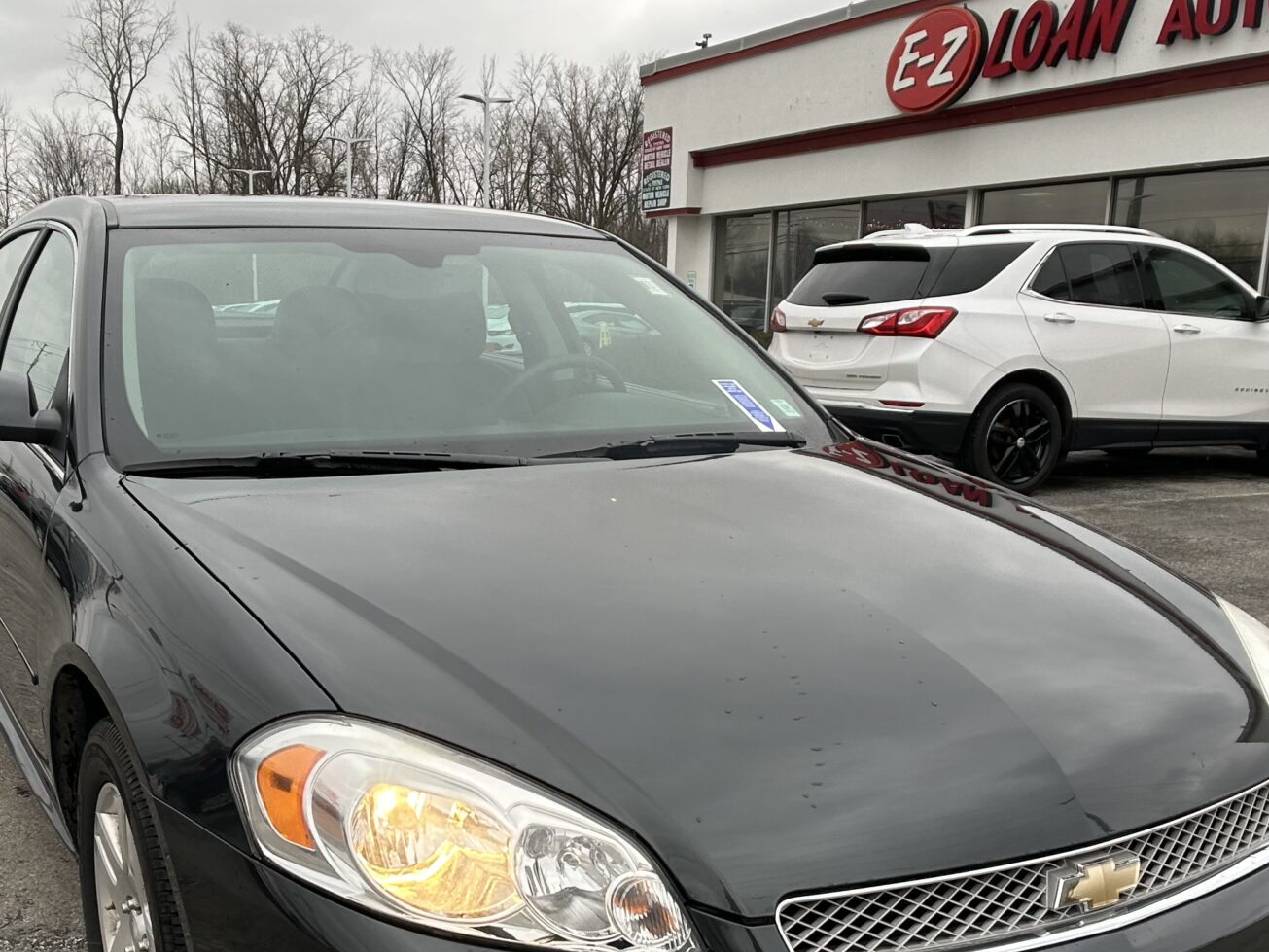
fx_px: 1870
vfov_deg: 28.3
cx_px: 498
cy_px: 659
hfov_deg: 37.3
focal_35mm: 51
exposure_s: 1/156
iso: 40
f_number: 1.5
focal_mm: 5.7
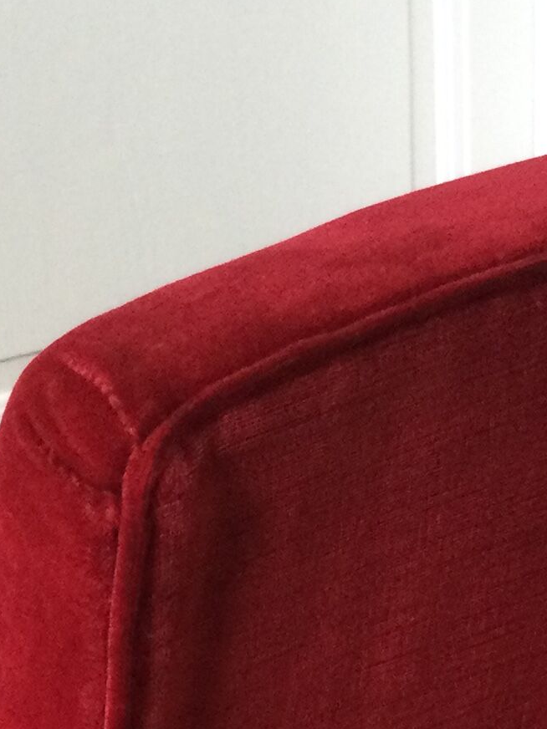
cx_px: 212
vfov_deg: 15.6
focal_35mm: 116
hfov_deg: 12.8
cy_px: 1105
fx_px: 2444
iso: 125
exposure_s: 1/33
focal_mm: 3.3
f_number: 2.4
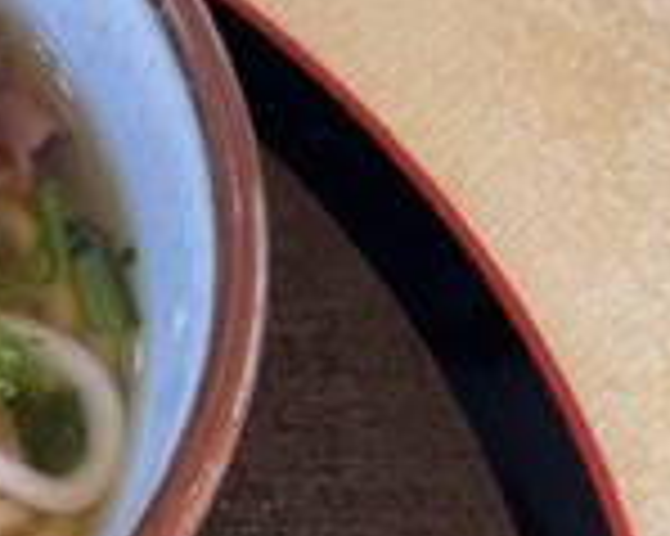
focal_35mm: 109
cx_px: -576
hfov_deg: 15.0
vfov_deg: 14.0
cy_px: 464
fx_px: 2160
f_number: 1.6
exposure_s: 1/121
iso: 64
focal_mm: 4.2
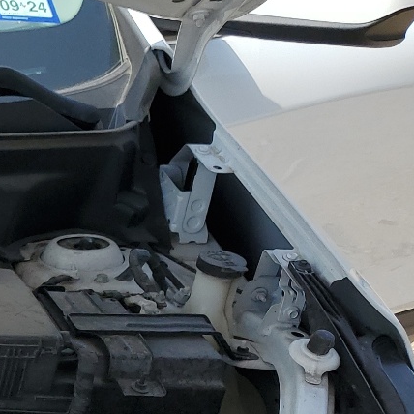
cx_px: -352
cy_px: 352
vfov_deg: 19.9
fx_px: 1164
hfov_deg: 16.5
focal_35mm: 86
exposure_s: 1/2000
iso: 50
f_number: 1.5
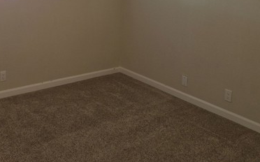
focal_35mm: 42
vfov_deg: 29.1
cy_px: 13
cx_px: 82
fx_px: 297
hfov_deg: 46.3
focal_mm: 5.4
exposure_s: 1/60
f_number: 1.8
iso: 100
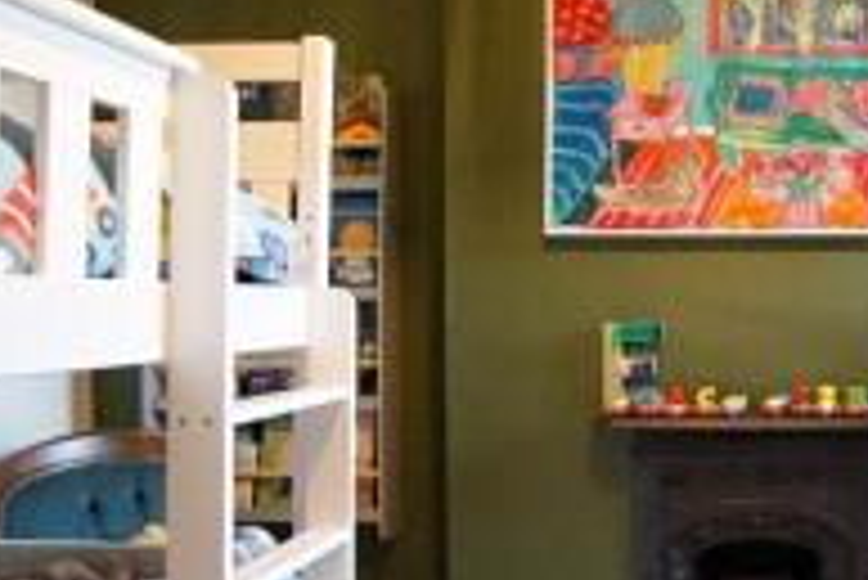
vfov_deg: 36.0
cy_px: 326
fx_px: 893
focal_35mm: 37
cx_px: 747
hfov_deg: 47.6
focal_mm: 10
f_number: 4
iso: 8000
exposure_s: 1/160
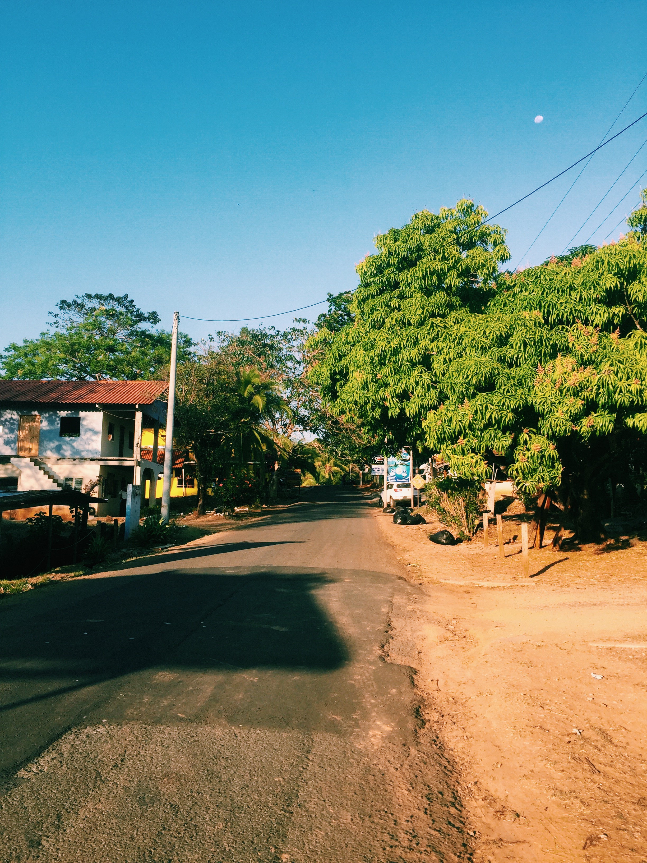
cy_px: 432
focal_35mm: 29
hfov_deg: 48.2
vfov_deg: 61.7
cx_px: 324
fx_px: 723
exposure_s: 1/760
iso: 32
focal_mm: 4.15
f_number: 2.2
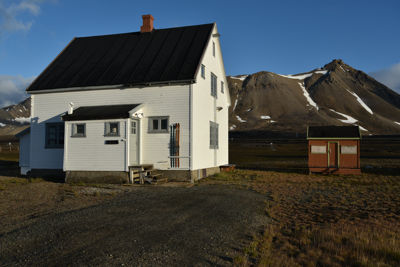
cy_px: 134
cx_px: 200
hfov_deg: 58.7
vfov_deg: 41.1
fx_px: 356
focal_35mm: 32
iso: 160
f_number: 8
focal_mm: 32
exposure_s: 1/500
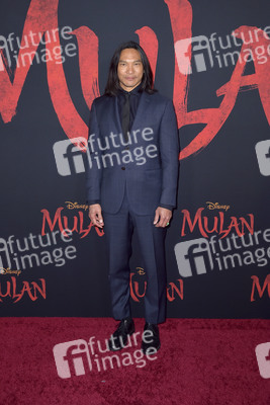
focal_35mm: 36
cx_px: 135
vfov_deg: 53.1
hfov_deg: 36.9
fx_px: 405
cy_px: 202
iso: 400
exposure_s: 1/250
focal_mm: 36
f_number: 7.1
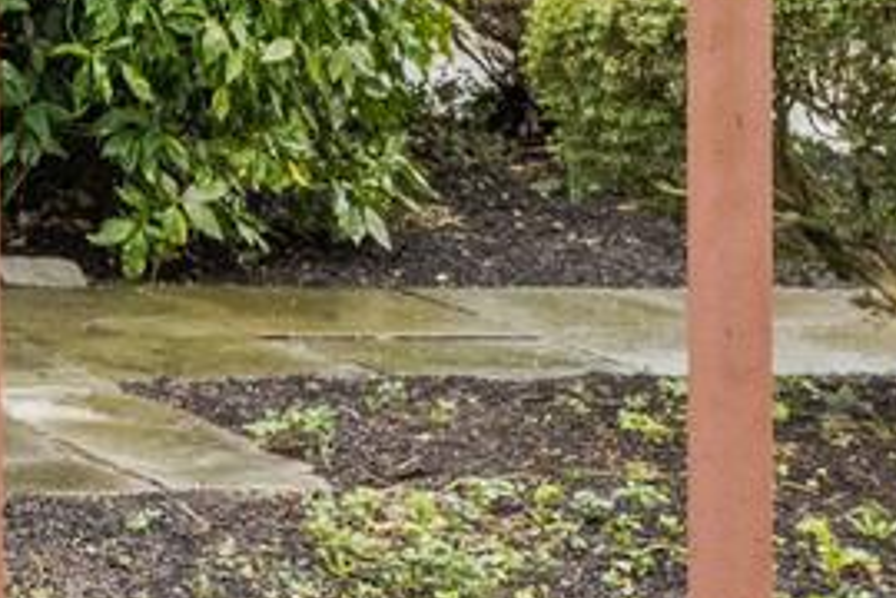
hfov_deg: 12.4
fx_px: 2638
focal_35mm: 106
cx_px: -1560
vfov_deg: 12.3
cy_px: -281
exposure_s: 1/60
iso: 800
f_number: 6.3
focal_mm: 14
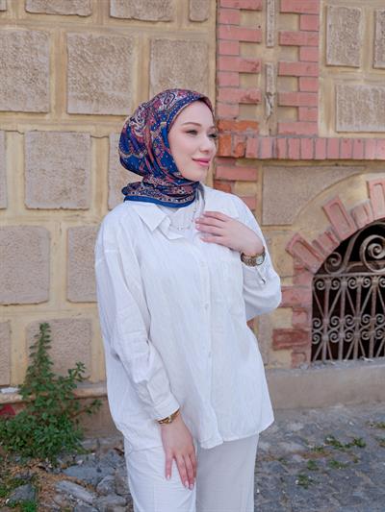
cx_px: 192
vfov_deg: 34.9
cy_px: 256
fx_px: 815
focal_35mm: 55
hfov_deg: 26.6
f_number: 6.4
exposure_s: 1/450
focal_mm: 70
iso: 320
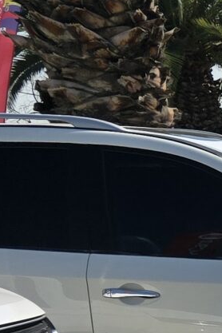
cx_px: 904
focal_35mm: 147
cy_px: 543
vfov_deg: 13.0
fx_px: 1360
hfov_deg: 7.0
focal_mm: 6.3
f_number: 1.7
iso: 12
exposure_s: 1/1013
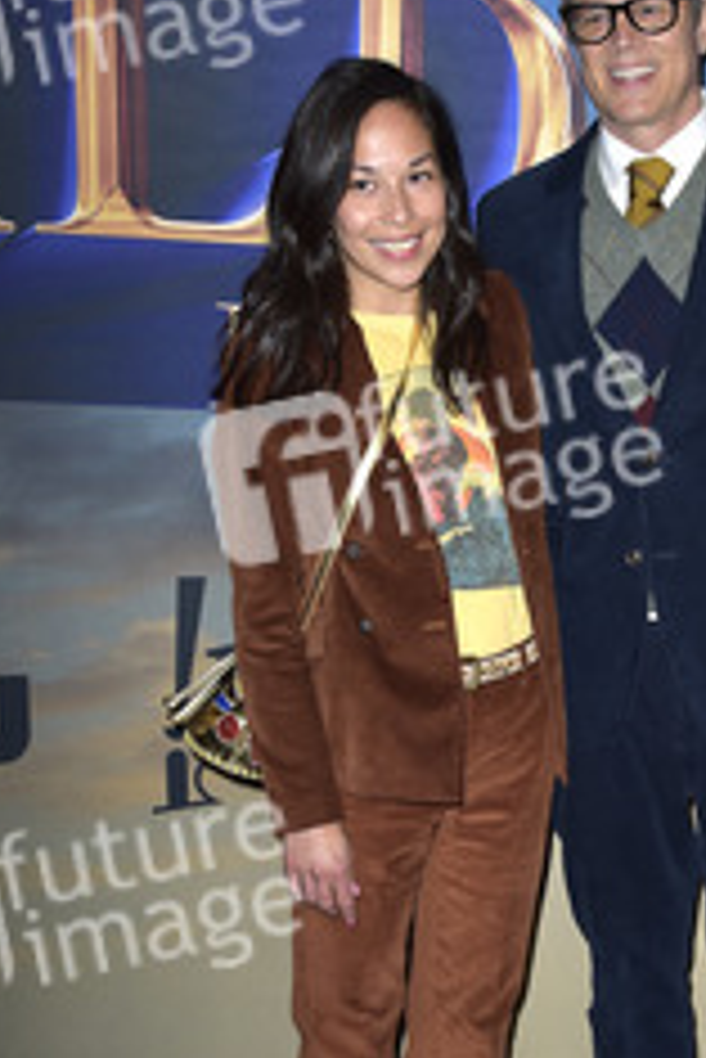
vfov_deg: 26.9
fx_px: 2203
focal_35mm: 75
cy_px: 684
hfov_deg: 18.0
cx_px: 564
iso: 320
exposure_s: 1/250
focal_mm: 44
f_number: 6.3
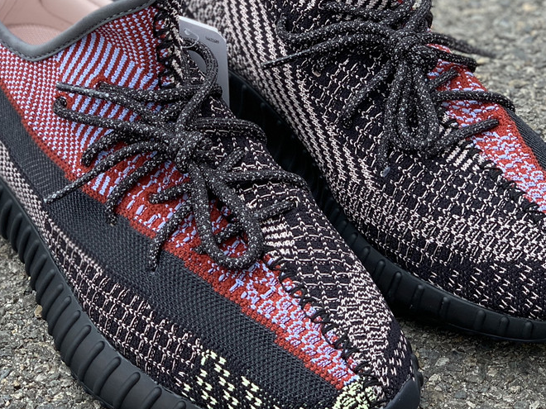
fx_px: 994
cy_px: 220
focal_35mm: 63
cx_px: 272
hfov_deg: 30.7
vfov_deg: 23.3
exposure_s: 1/122
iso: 25
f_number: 2.4
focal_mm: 6
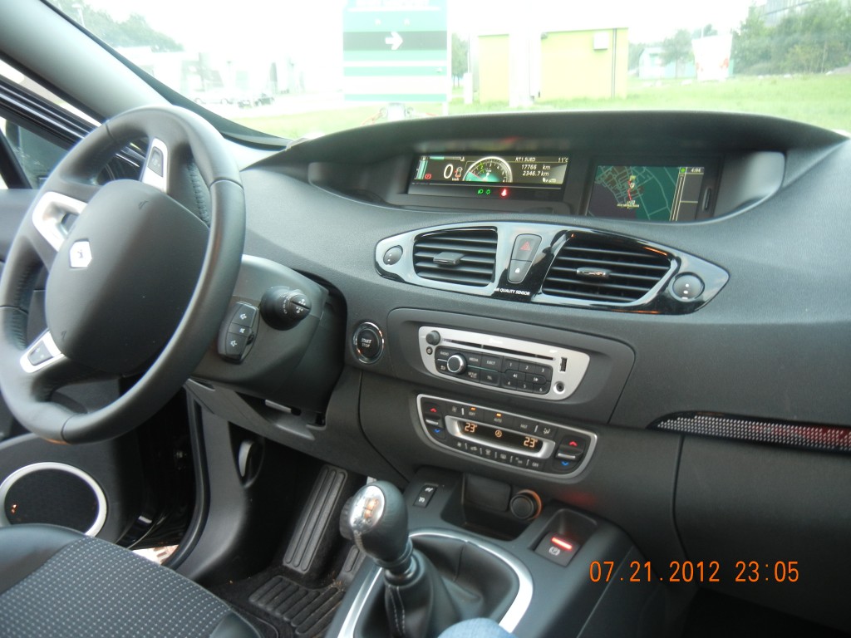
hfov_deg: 60.0
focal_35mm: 30
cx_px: 426
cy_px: 319
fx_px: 738
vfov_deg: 46.8
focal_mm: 5.4
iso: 200
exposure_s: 1/5.6
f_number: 3.5
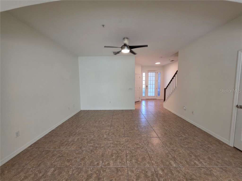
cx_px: 121
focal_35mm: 13
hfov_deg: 106.2
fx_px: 91
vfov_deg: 89.9
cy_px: 90
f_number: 1.9
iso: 200
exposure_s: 1/60
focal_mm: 2.2
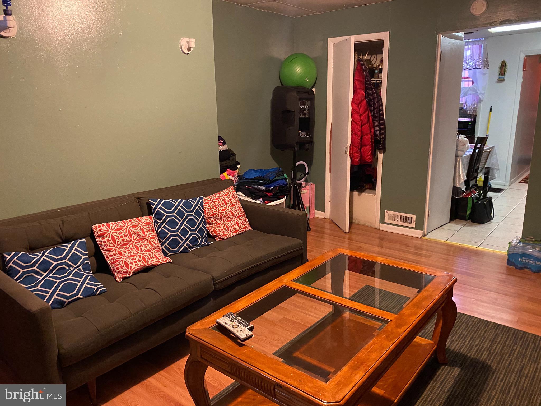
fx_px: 406
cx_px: 270
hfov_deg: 67.3
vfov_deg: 53.1
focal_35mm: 26
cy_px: 203
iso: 640
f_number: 1.8
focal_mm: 4.25
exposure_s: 1/30
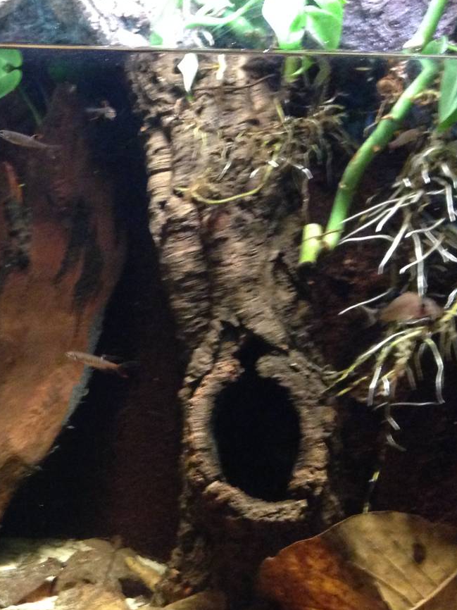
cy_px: 336
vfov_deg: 31.7
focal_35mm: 61
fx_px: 1074
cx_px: -40
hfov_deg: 22.7
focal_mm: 4.12
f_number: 2.4
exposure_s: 1/15
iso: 500
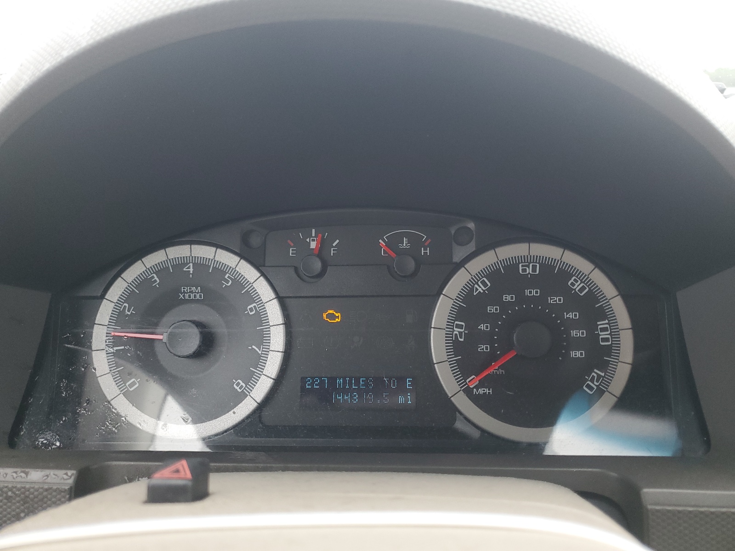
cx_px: 368
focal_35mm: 26
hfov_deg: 67.3
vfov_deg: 53.1
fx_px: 552
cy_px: 276
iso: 92
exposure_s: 1/120
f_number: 1.5
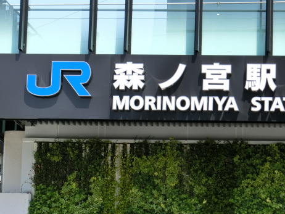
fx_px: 1631
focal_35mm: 198
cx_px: 178
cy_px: 70
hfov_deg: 10.0
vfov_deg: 7.5
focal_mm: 25.5
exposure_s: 1/160
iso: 80
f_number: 5.8
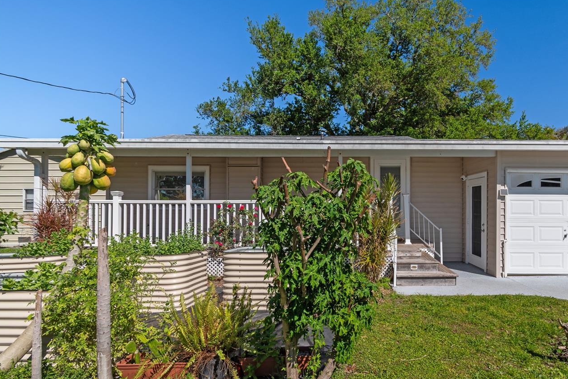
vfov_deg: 64.5
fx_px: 300
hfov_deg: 85.3
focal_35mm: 19
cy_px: 205
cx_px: 354
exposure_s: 1/250
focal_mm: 10
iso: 100
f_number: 7.1
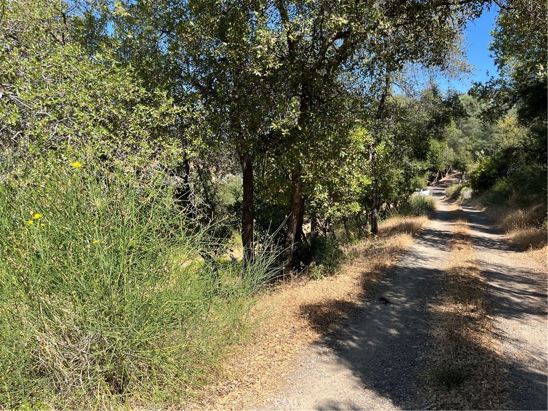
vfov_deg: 53.1
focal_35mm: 26
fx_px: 412
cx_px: 274
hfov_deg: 67.3
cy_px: 206
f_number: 1.6
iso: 50
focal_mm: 5.1
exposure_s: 1/1325
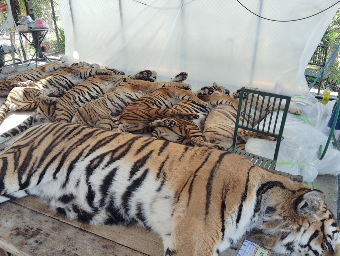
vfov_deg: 49.9
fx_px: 275
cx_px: 170
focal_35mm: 28
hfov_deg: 63.4
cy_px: 128
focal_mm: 4.22
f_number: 1.8
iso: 78
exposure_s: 1/100
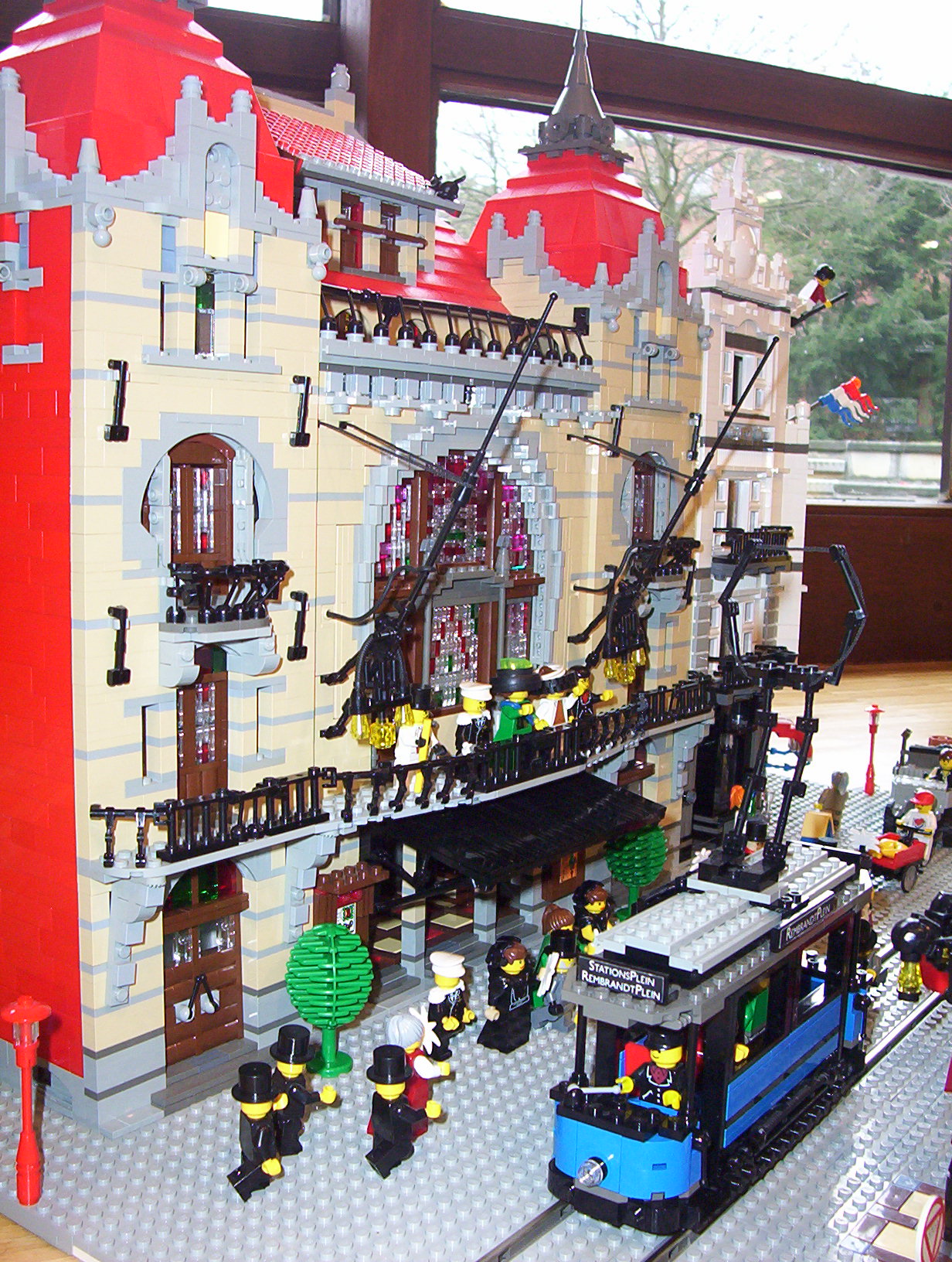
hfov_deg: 33.7
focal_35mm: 43
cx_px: 476
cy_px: 631
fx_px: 1570
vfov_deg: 43.8
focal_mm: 5.77
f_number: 2.73
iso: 140
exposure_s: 1/60
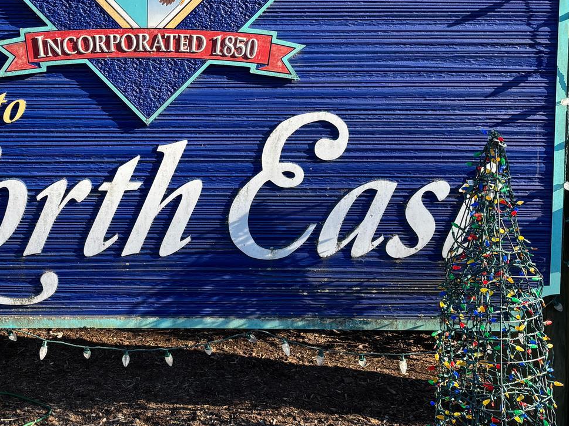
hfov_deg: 34.3
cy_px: 115
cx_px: 150
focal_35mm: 55
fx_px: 904
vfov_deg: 26.3
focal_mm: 5.96
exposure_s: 1/1058
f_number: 1.6
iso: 50
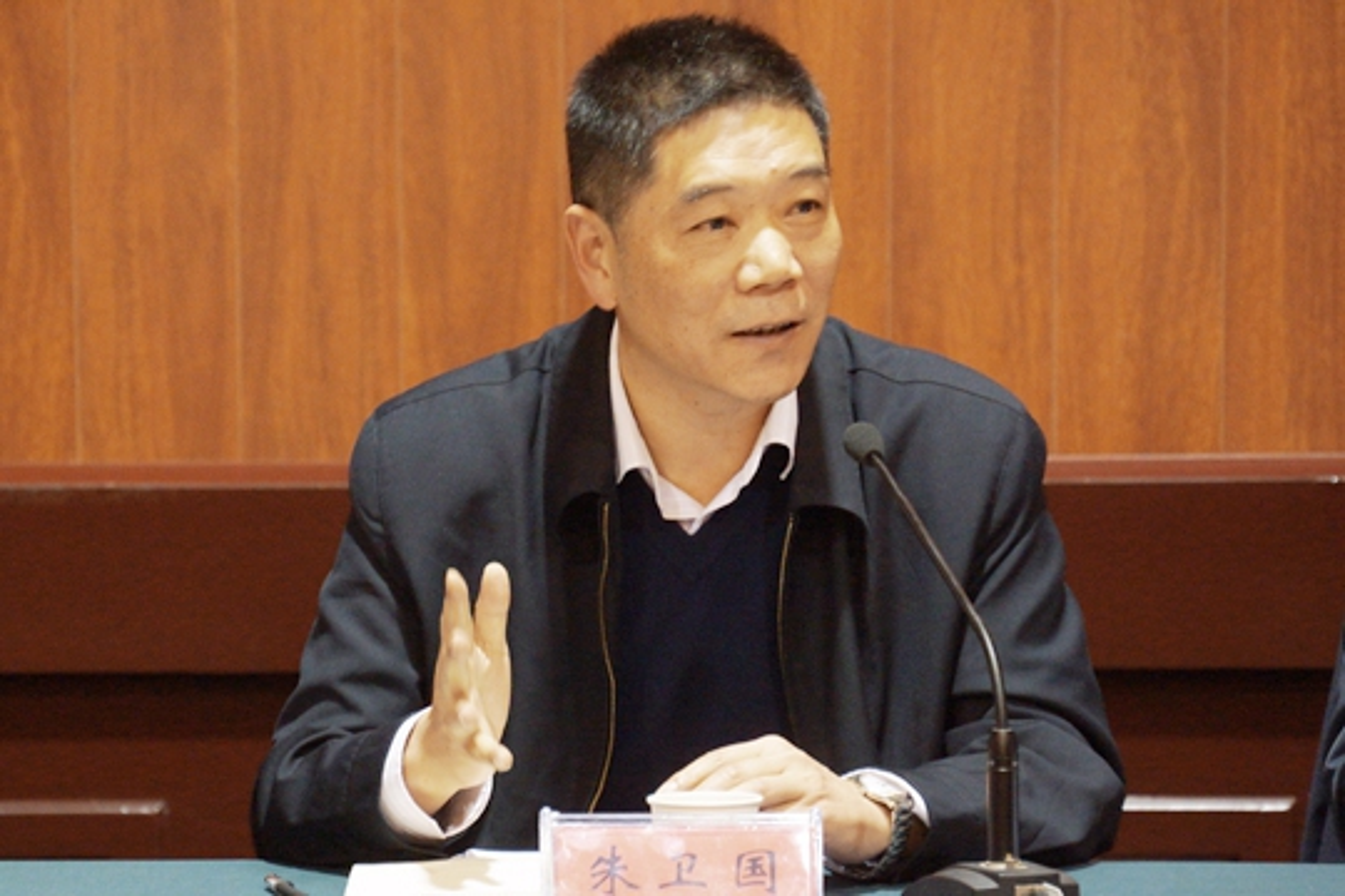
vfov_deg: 6.3
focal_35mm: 219
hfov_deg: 9.4
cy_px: 448
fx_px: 8181
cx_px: 672
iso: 1600
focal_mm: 146
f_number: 6.3
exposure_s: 1/25
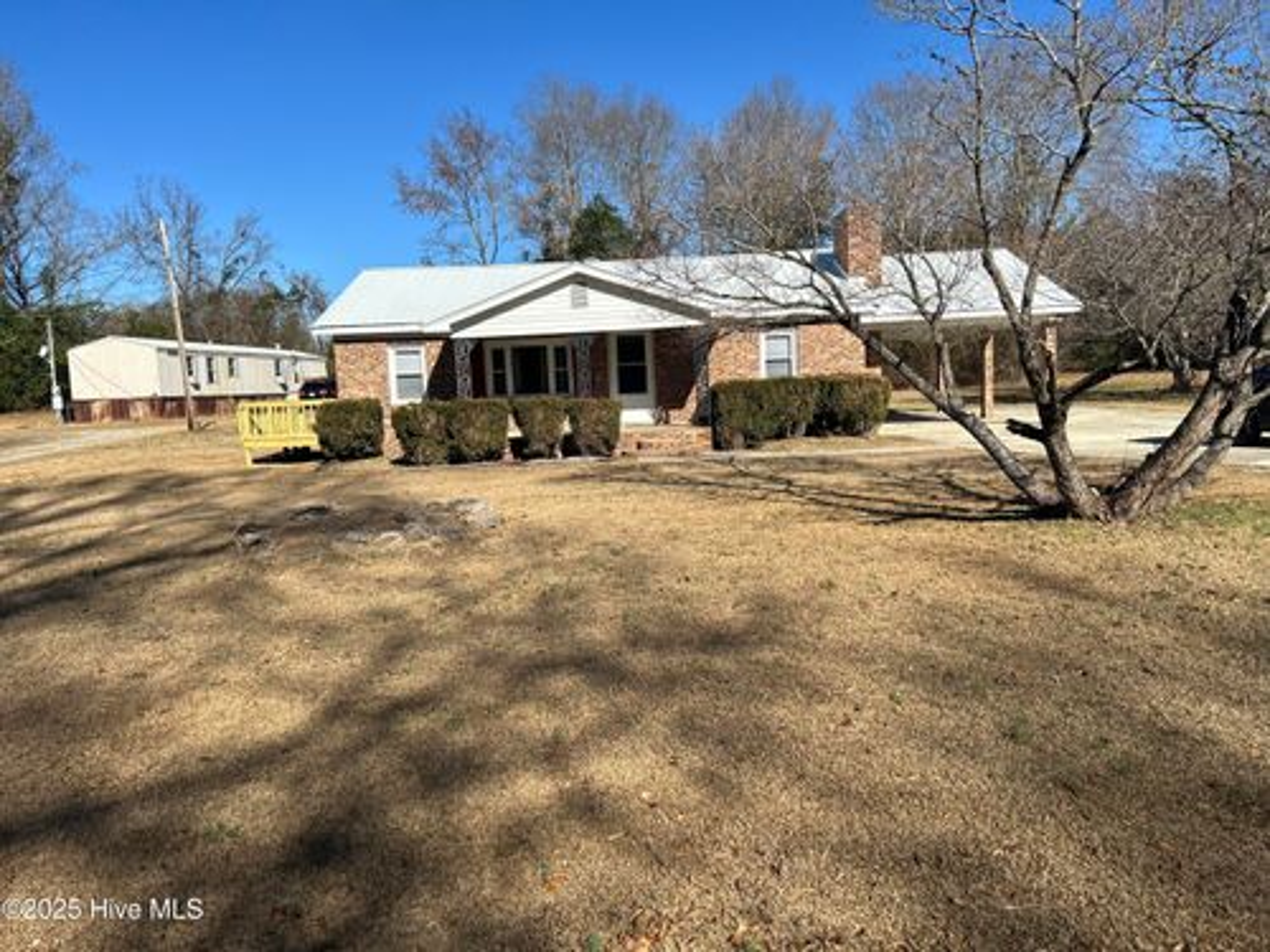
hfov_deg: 67.3
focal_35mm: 26
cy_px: 476
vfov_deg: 53.1
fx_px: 954
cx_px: 635
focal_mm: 5.7
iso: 50
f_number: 1.5
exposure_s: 1/4444
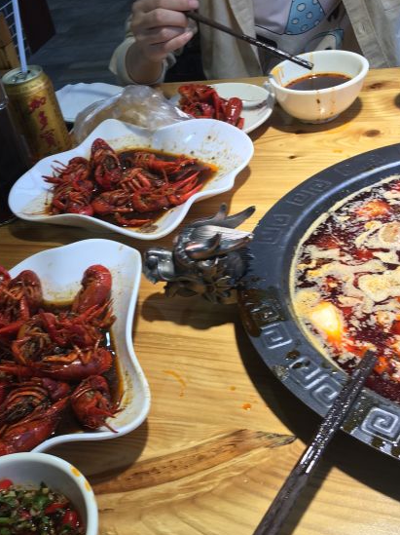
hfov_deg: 38.5
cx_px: 163
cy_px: 334
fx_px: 571
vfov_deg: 49.7
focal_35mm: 37
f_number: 2.2
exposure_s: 1/50
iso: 25
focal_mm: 4.15
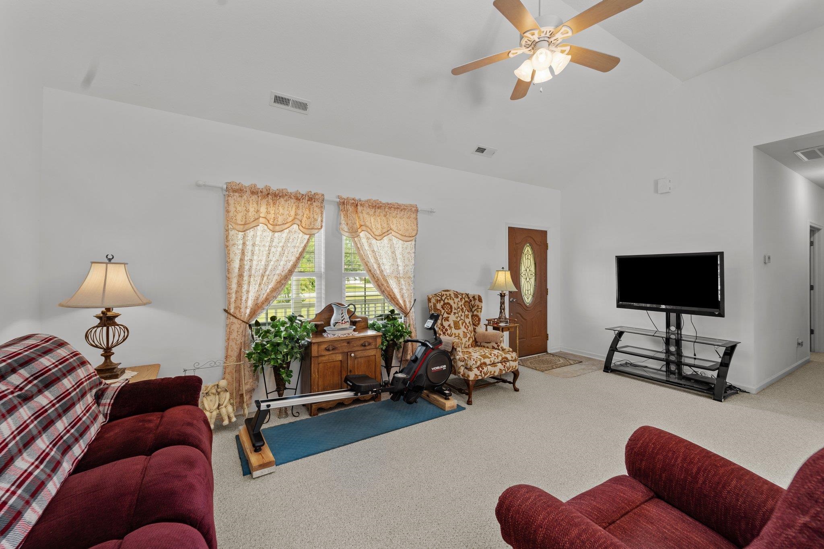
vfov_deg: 81.2
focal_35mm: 14
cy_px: 274
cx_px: 412
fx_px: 320
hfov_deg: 104.3
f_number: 8
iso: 100
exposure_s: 1/2.5
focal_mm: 14
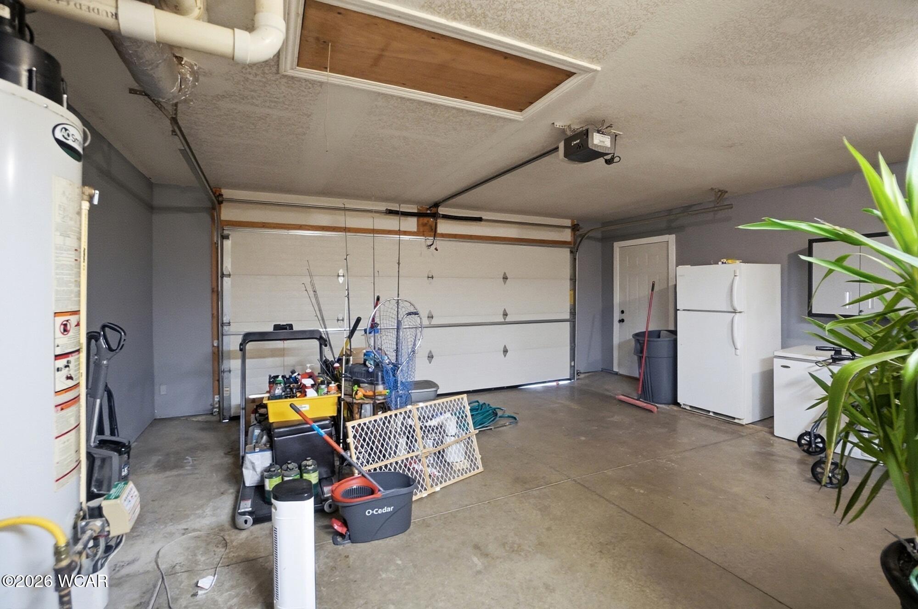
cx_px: 459
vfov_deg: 77.2
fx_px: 382
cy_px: 304
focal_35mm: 15
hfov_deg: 100.5
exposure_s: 1/30
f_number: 4
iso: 250
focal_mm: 10
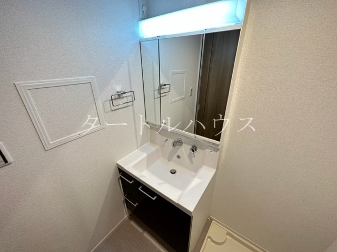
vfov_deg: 85.7
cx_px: 168
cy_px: 126
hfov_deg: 102.1
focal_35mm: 14
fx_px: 136
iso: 320
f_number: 2.2
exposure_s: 1/120
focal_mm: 2.22
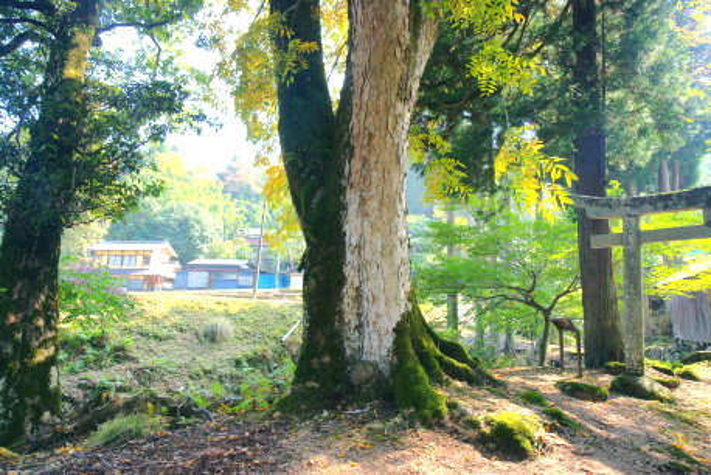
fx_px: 435
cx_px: 356
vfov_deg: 57.3
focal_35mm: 22
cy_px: 238
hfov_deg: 78.5
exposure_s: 1/100
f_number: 9
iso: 320
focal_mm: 22
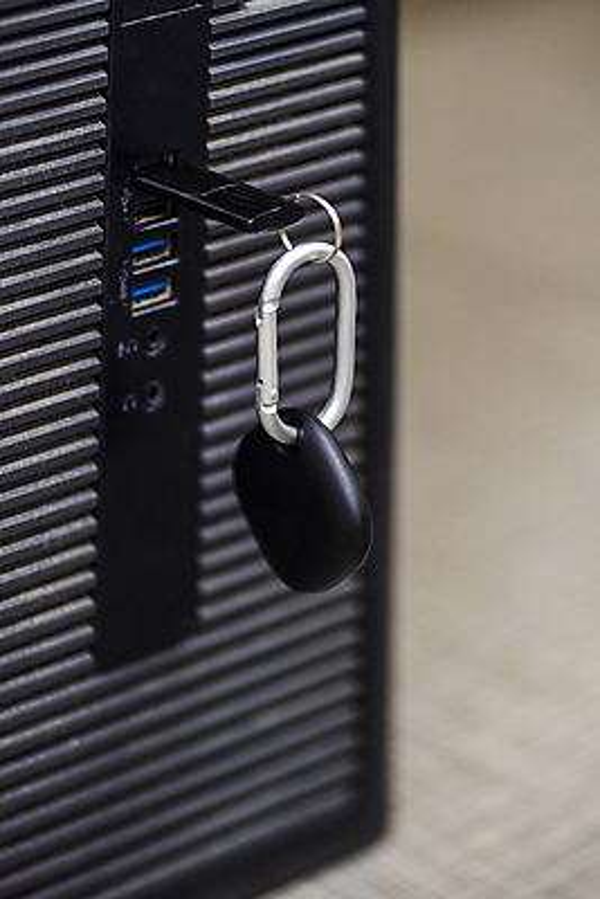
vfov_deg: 19.4
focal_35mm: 105
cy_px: 450
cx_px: 300
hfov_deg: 13.1
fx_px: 2623
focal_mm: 105
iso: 640
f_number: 3
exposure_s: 1/60
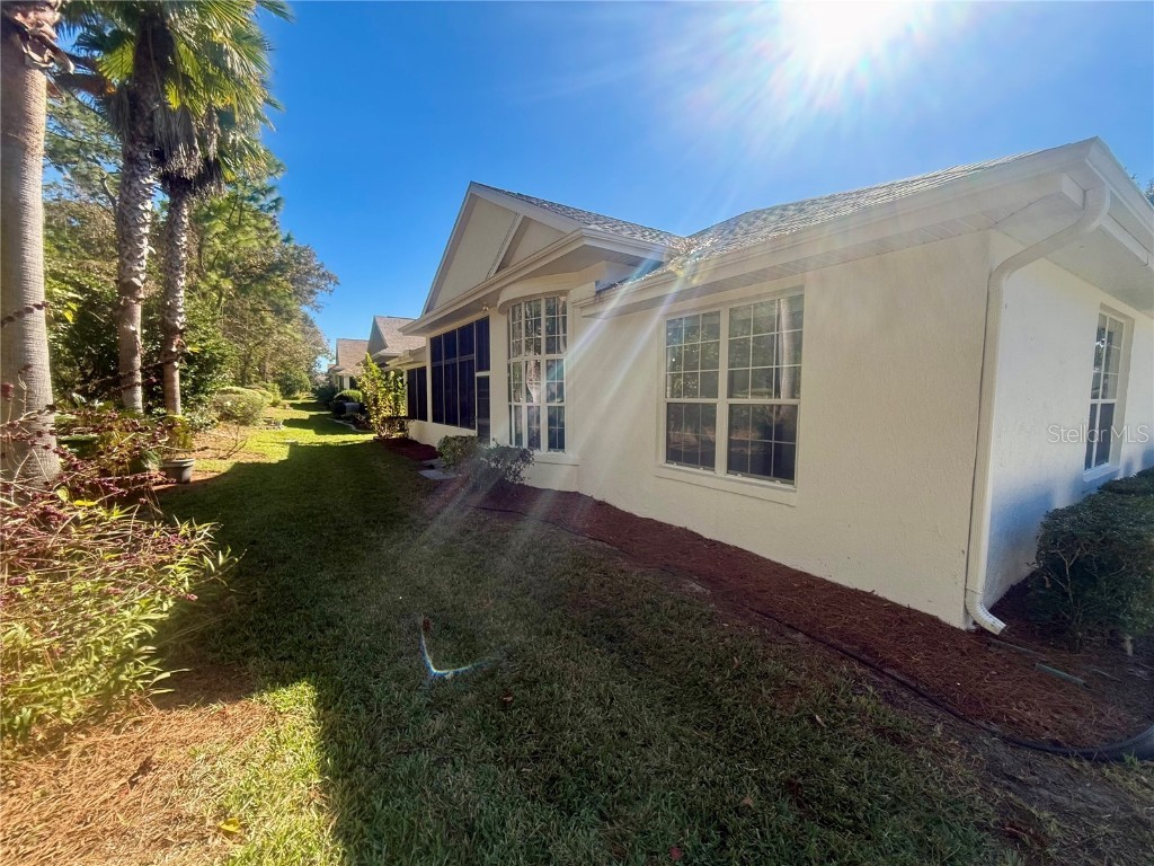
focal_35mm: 14
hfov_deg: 102.1
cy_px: 433
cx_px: 577
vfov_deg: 85.7
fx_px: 467
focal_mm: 2.22
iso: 64
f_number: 2.2
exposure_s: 1/644
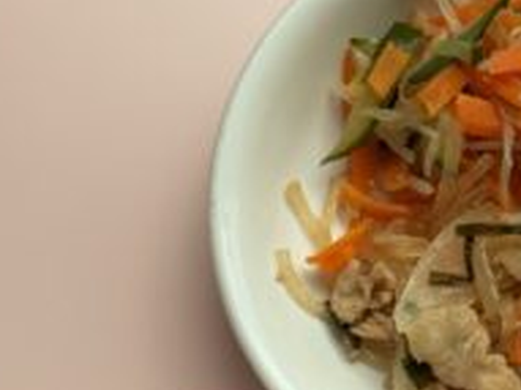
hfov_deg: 27.6
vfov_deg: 20.5
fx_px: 1023
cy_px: 440
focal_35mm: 68
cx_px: 466
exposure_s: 1/122
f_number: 1.8
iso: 50
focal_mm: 4.25
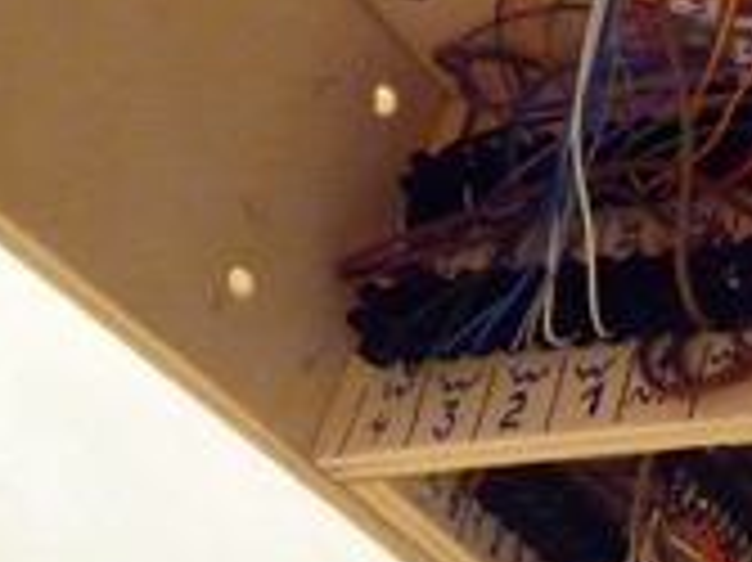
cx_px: 1153
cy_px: 285
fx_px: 1889
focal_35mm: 87
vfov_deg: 17.0
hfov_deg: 19.4
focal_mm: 4.7
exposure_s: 1/13
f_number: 3.3
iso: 800
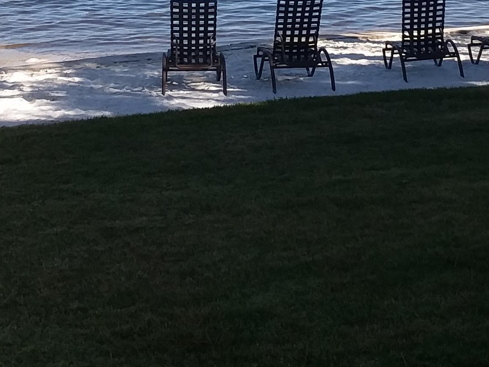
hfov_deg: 29.3
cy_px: 3
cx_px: 283
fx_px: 932
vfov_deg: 21.5
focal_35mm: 66
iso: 40
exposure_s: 1/1157
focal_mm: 2.47
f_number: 1.9
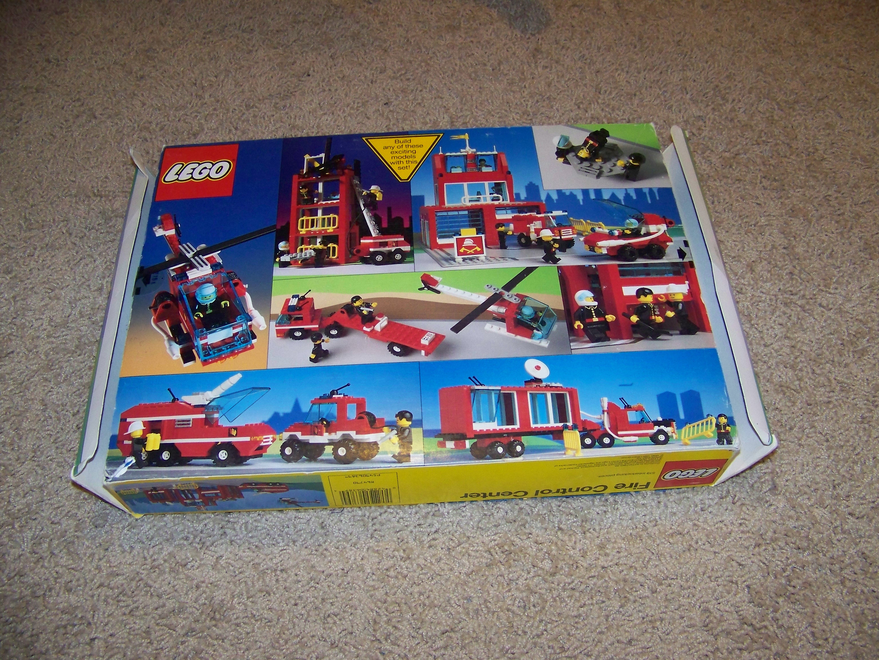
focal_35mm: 36
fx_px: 914
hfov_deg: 51.4
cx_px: 440
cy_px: 330
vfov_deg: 39.7
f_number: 2.8
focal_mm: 5.85
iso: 200
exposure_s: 1/30
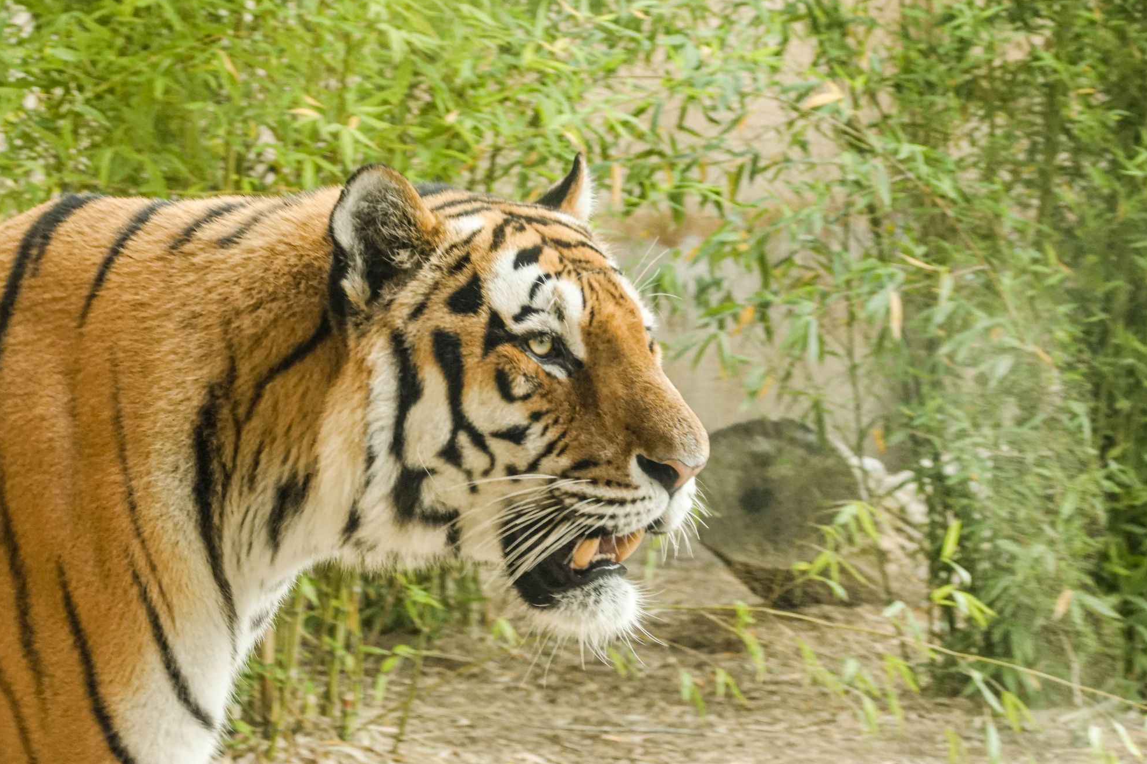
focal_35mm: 146
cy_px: 431
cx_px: 482
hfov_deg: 14.1
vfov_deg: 9.4
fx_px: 4651
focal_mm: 80
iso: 800
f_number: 9
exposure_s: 1/200
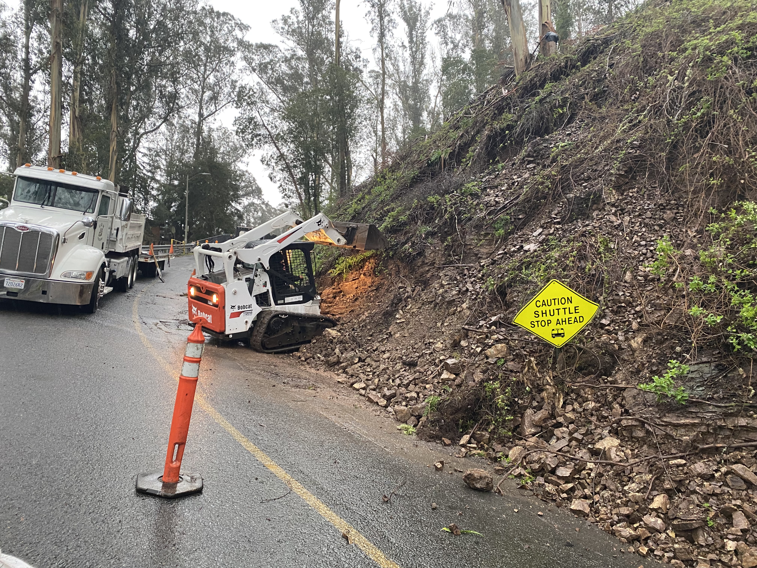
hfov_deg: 67.3
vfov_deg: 53.1
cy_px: 284
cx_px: 378
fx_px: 569
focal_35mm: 26
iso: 200
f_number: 1.8
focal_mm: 4.25
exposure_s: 1/60
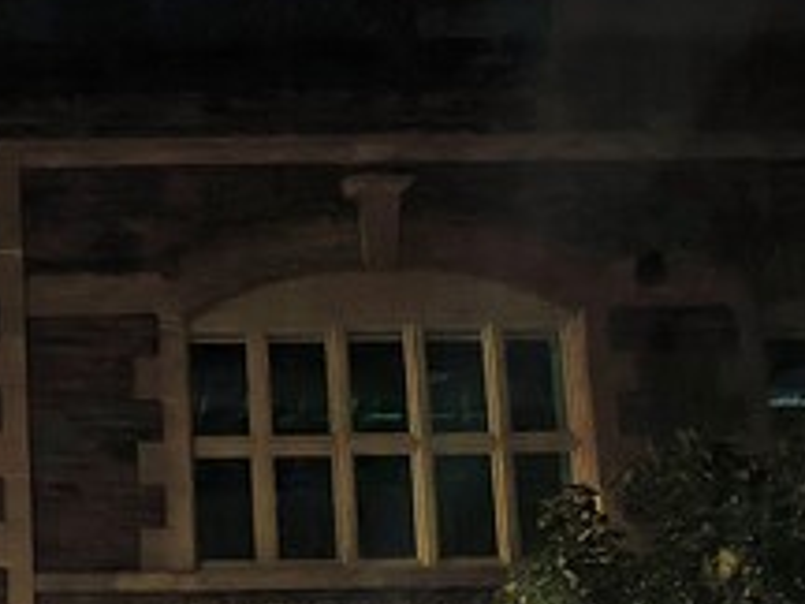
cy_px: 779
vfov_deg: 19.9
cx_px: -298
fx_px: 1581
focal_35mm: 68
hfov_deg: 24.2
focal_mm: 5.56
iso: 2560
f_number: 1.8
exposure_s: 1/25
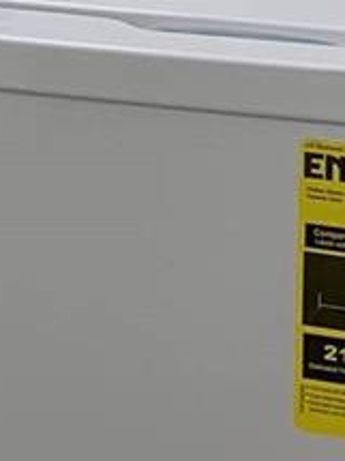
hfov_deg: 9.6
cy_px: -414
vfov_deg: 12.3
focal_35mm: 145
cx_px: -319
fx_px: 1929
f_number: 1.8
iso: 50
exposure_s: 1/60
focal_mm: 4.25
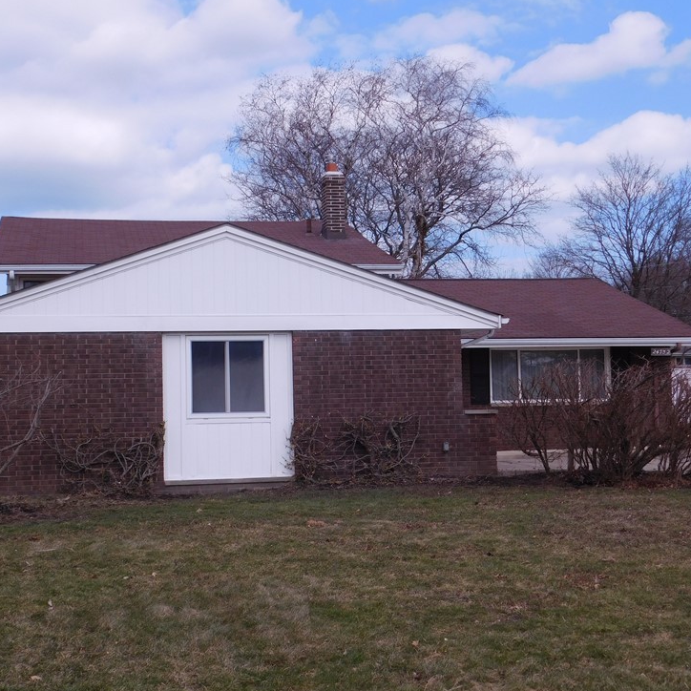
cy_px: 331
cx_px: 300
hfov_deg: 34.0
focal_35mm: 50
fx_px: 1129
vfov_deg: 34.0
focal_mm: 7.1
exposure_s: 1/1250
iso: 125
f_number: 3.6
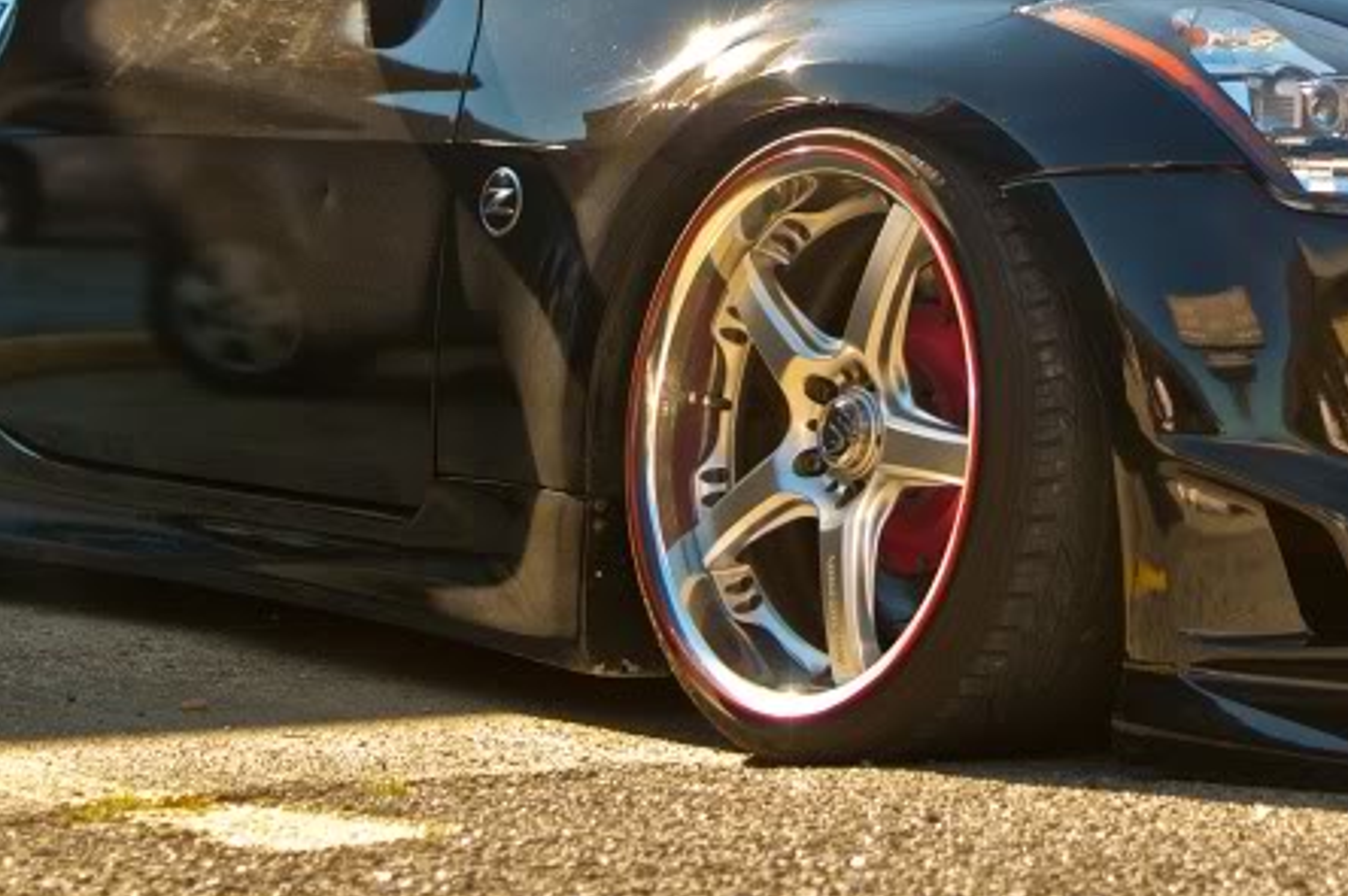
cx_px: 1008
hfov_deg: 22.4
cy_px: -115
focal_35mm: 90
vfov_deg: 14.8
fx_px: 3366
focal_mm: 26
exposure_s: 1/800
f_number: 2.8
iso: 100
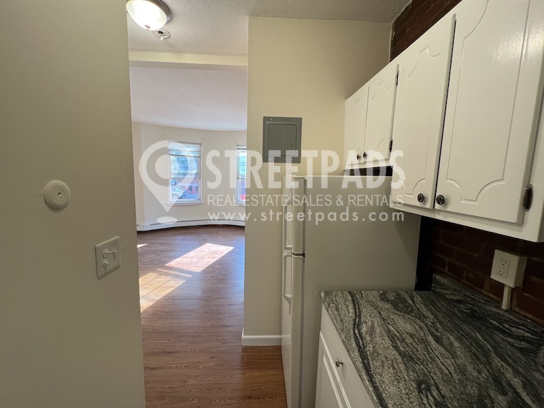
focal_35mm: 13
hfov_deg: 106.2
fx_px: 204
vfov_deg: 89.9
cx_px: 272
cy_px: 204
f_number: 1.8
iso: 125
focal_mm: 1.57
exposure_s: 1/120
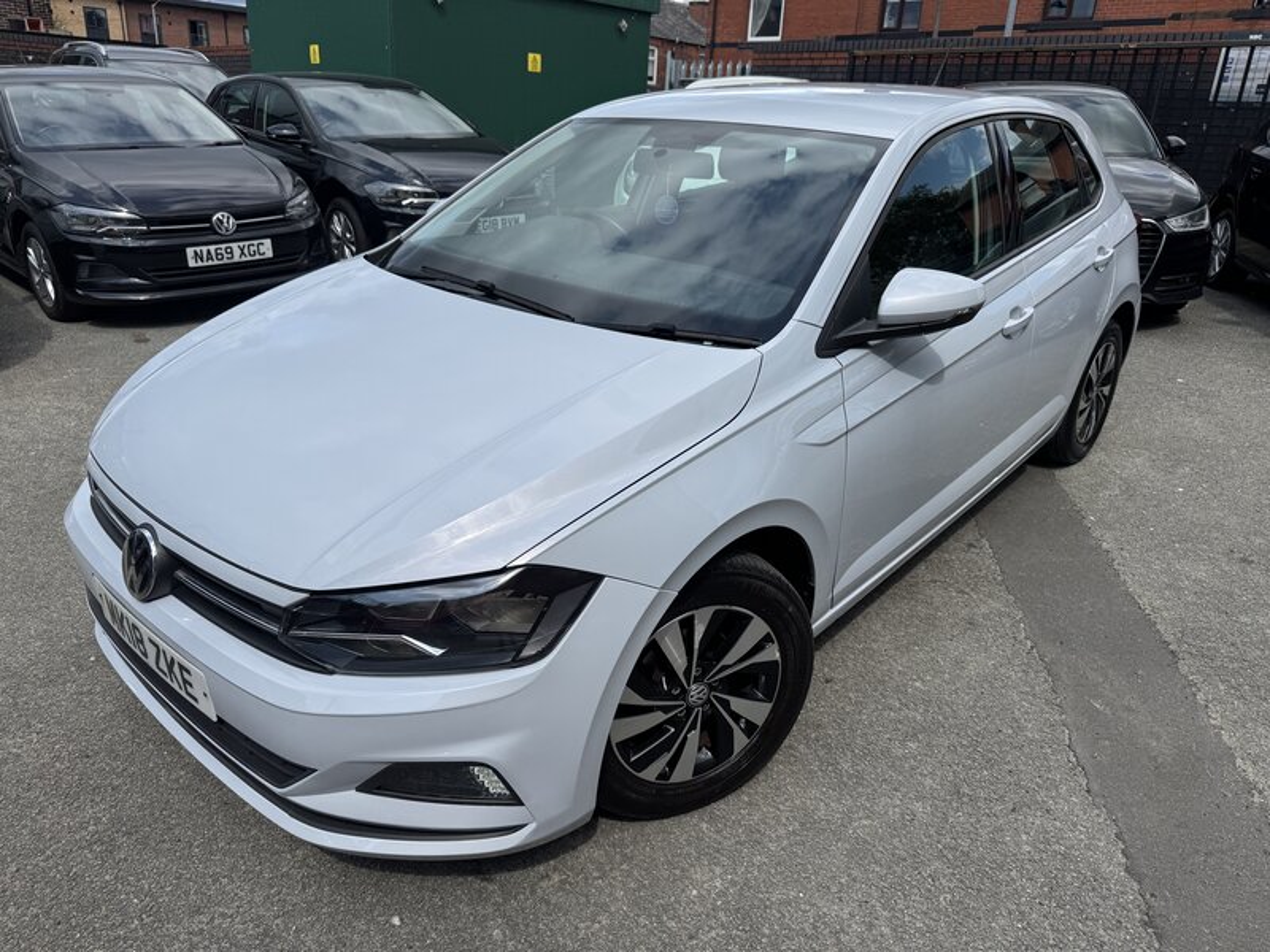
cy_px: 476
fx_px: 881
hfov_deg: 71.6
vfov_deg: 56.8
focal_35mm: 24
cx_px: 635
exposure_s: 1/5814
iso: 80
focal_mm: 6.76
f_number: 1.78
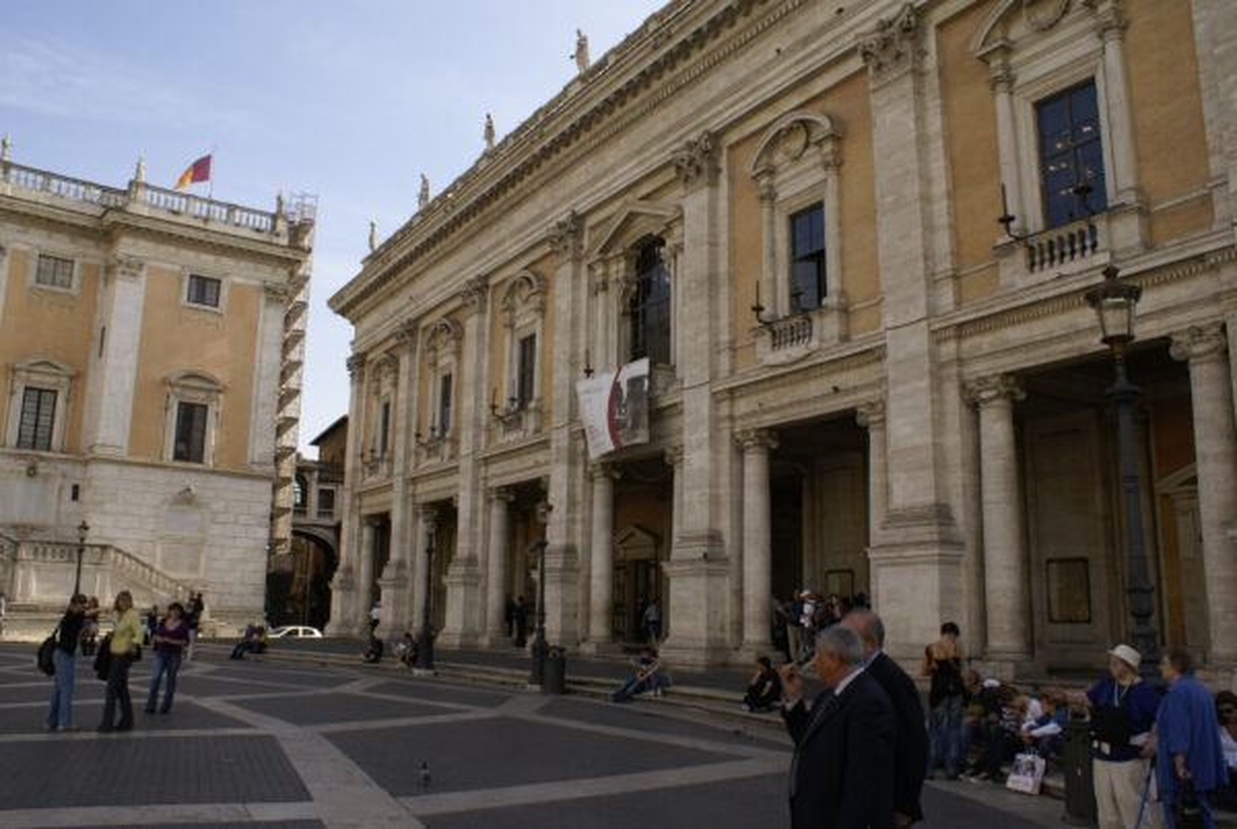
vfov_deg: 43.7
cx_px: 618
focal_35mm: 30
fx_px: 1032
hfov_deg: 61.9
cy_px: 414
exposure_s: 1/100
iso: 100
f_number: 10
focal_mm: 20
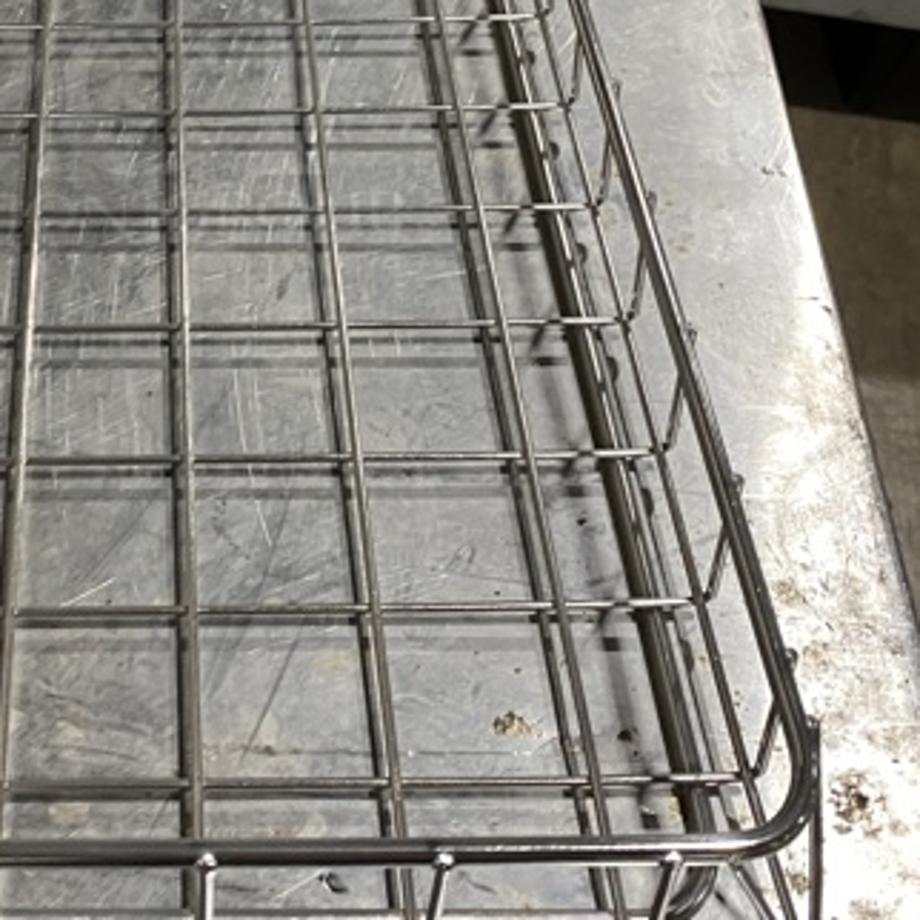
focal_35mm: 58
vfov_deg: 28.4
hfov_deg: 28.5
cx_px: 111
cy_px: 93
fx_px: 1744
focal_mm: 4.25
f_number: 1.8
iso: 160
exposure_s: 1/60
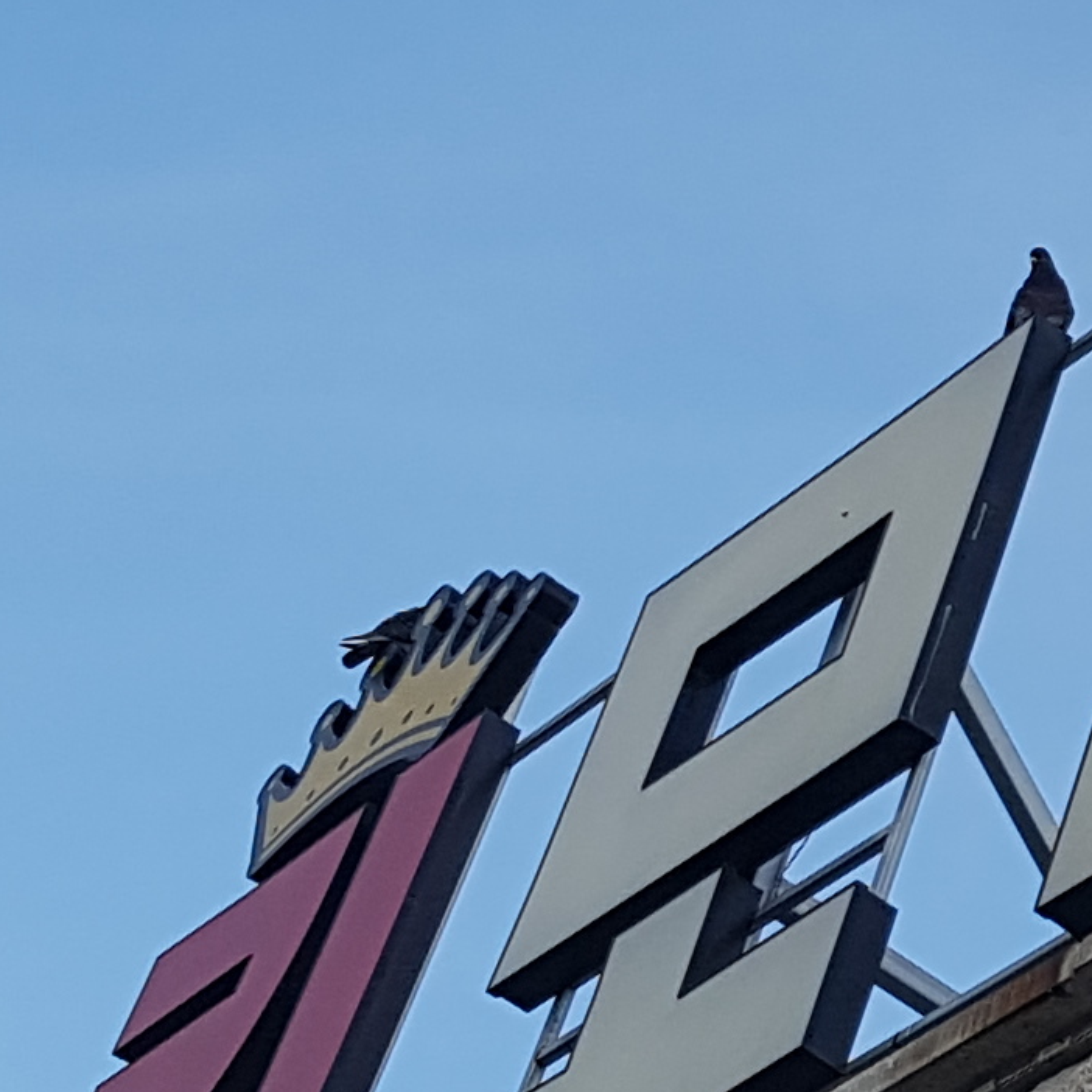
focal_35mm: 132
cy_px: 442
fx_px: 4711
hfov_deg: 12.6
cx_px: 1576
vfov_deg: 13.2
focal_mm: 4.2
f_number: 1.7
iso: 50
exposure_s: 1/940
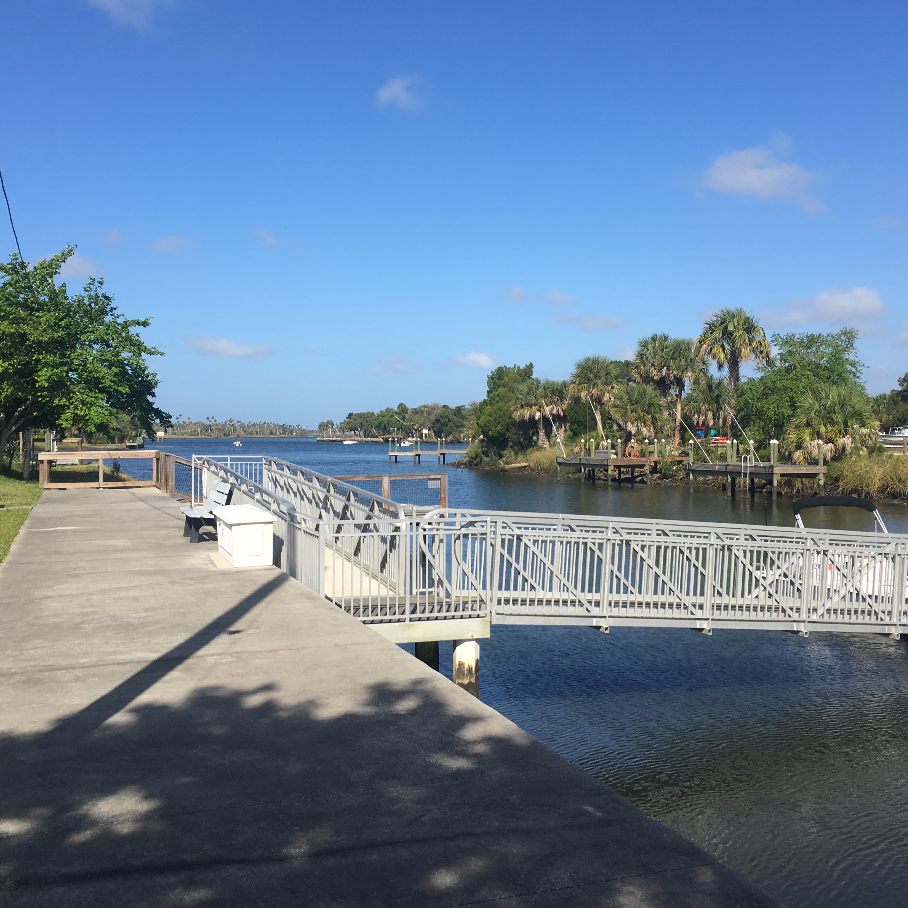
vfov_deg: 46.0
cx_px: 447
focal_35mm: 36
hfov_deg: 46.0
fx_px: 1068
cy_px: 442
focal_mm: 4.15
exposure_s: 1/1637
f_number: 2.2
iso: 25
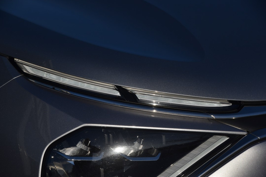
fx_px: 1330
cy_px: 88
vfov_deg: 7.6
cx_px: 133
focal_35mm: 180
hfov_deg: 11.4
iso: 200
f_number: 14
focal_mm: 120
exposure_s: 1/800
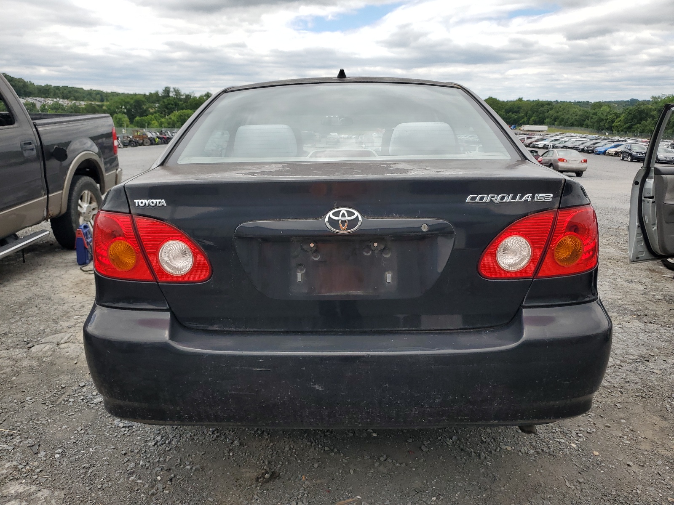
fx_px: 506
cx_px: 337
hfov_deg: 67.3
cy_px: 252
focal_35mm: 26
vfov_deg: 53.1
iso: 50
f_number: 1.5
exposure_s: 1/2500
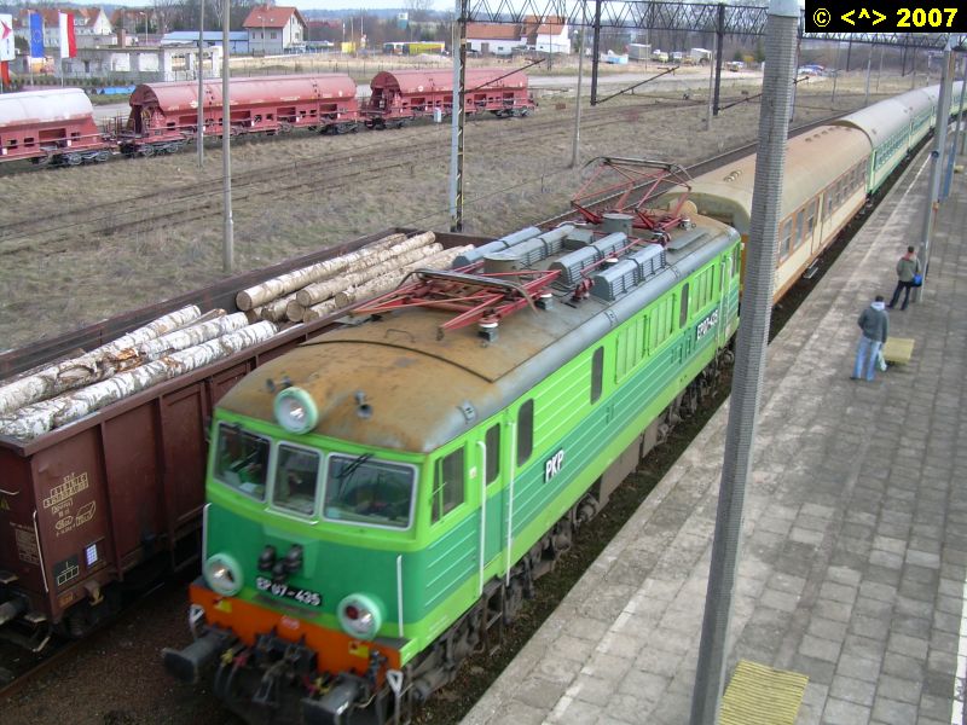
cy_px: 362
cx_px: 484
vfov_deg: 37.7
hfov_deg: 49.0
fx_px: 1062
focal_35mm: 38
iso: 50
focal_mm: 6.3
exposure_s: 1/136
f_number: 4.6
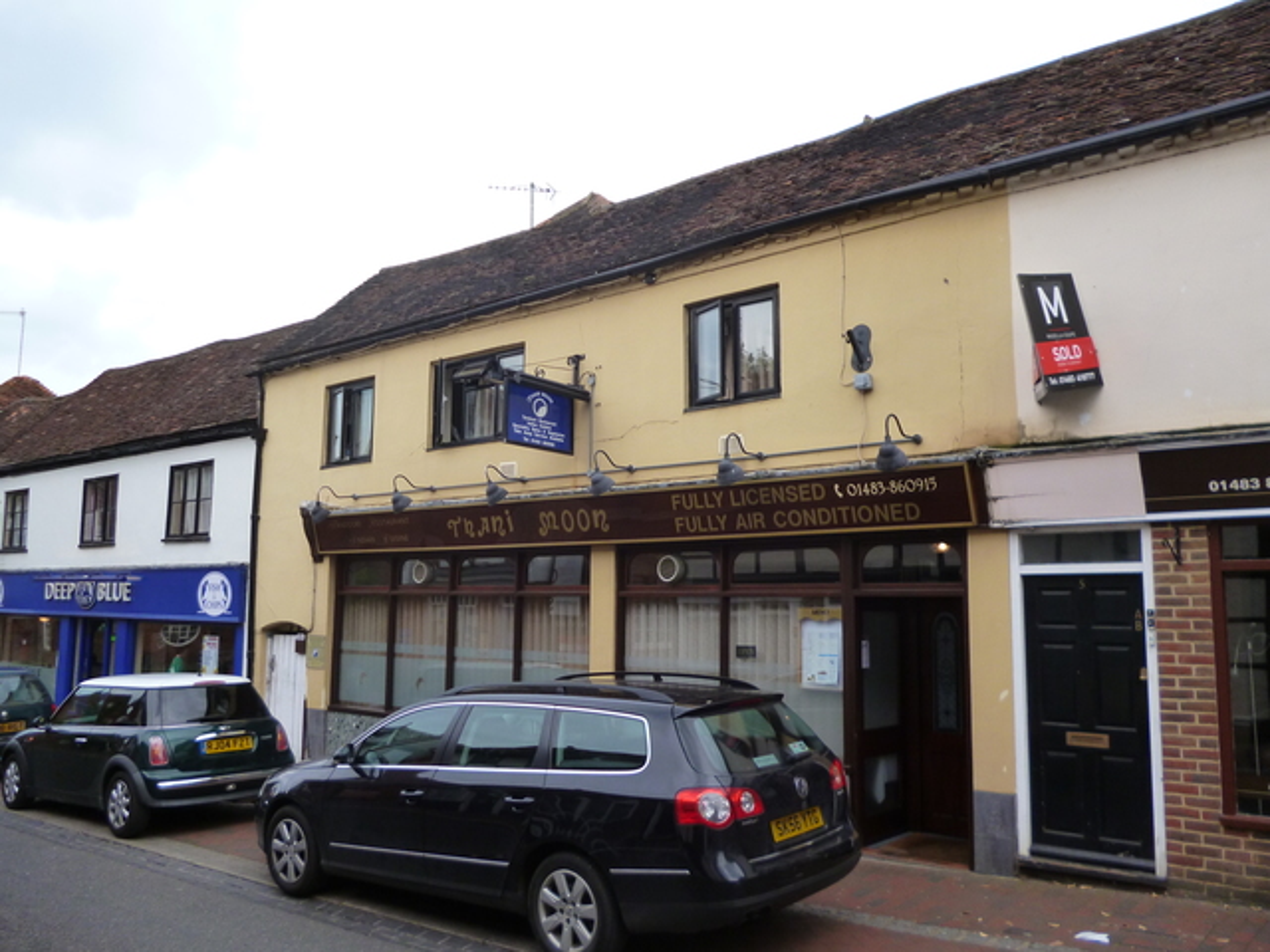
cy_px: 476
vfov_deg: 49.7
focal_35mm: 28
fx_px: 1027
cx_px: 635
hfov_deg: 63.4
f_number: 3.1
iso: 160
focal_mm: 5
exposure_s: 1/250
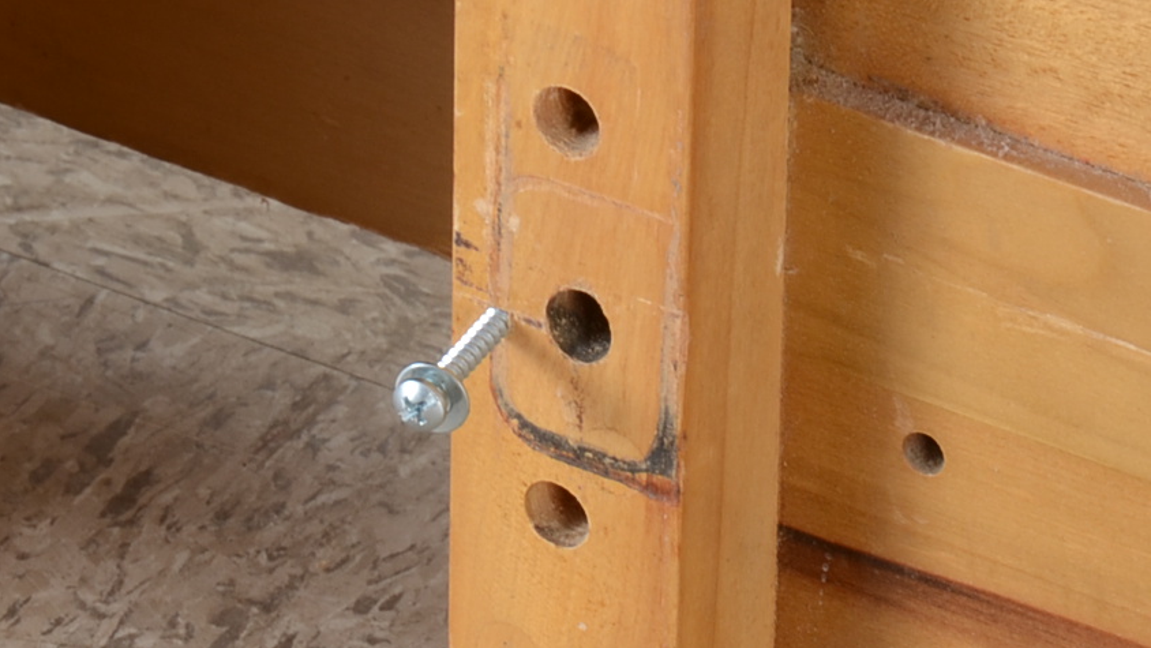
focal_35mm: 481
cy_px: 153
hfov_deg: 4.5
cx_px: 365
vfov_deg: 2.5
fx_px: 14667
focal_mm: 105
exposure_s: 1/100
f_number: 14
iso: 125
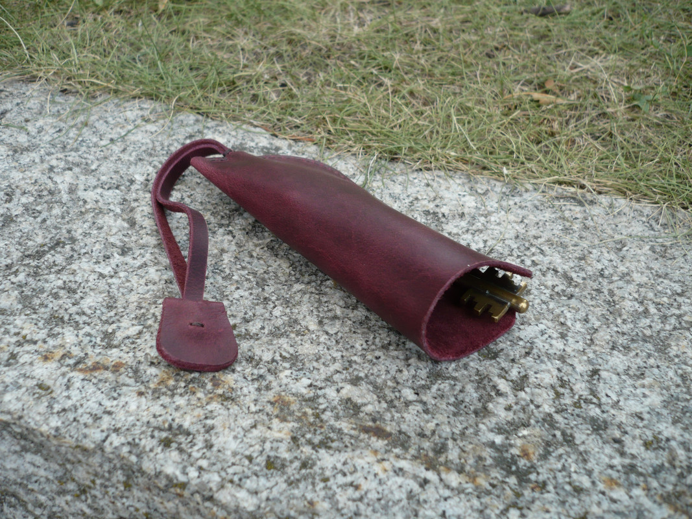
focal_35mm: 35
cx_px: 346
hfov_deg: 52.6
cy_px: 260
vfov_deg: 40.7
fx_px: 700
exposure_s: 1/200
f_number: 2.8
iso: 100
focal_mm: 5.8
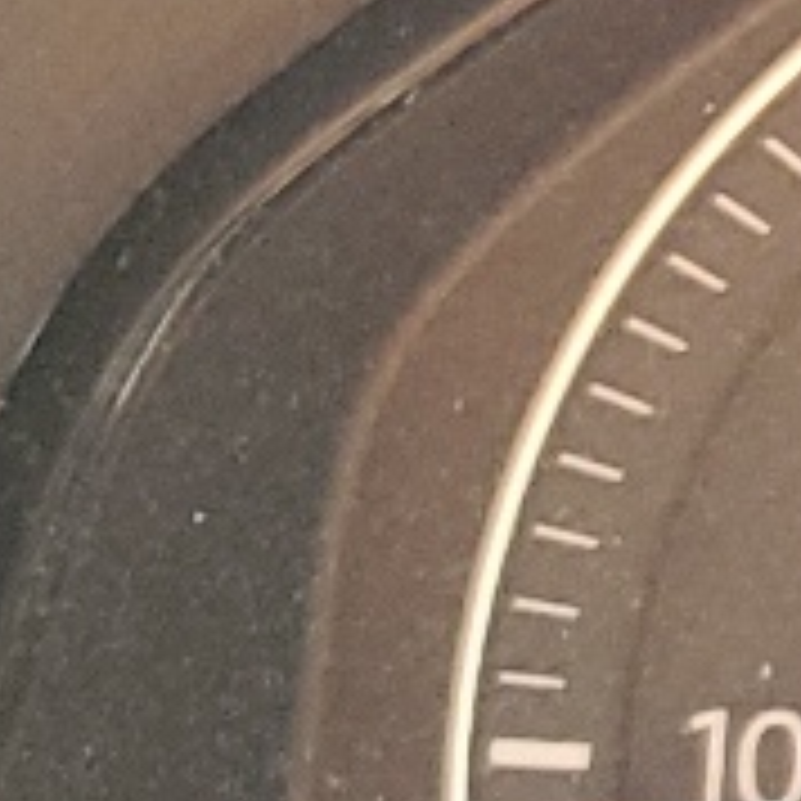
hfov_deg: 6.6
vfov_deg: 8.4
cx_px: 3244
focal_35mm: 207
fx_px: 5419
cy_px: 752
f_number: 1.5
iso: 99
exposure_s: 1/60.2
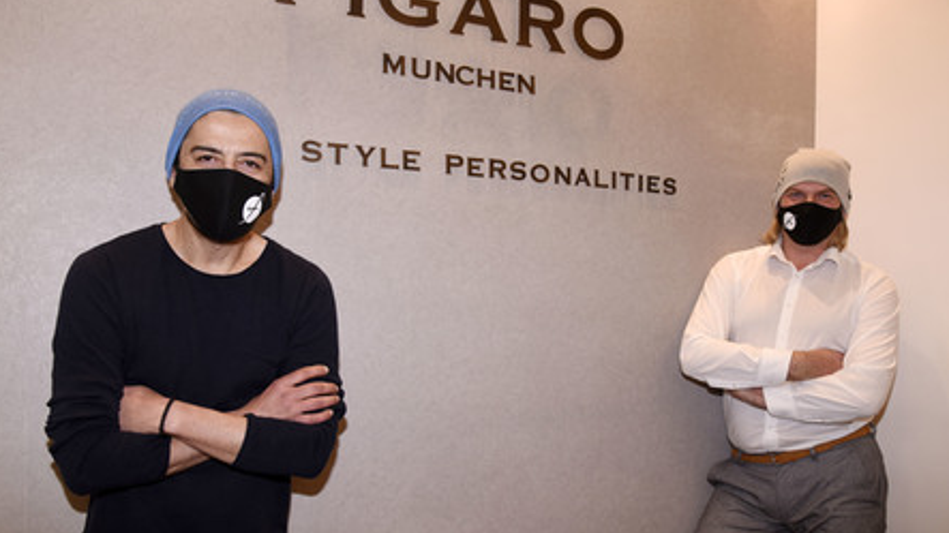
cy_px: 291
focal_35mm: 32
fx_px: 805
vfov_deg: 36.6
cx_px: 470
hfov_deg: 61.0
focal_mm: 30
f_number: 6.3
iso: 1250
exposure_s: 1/125
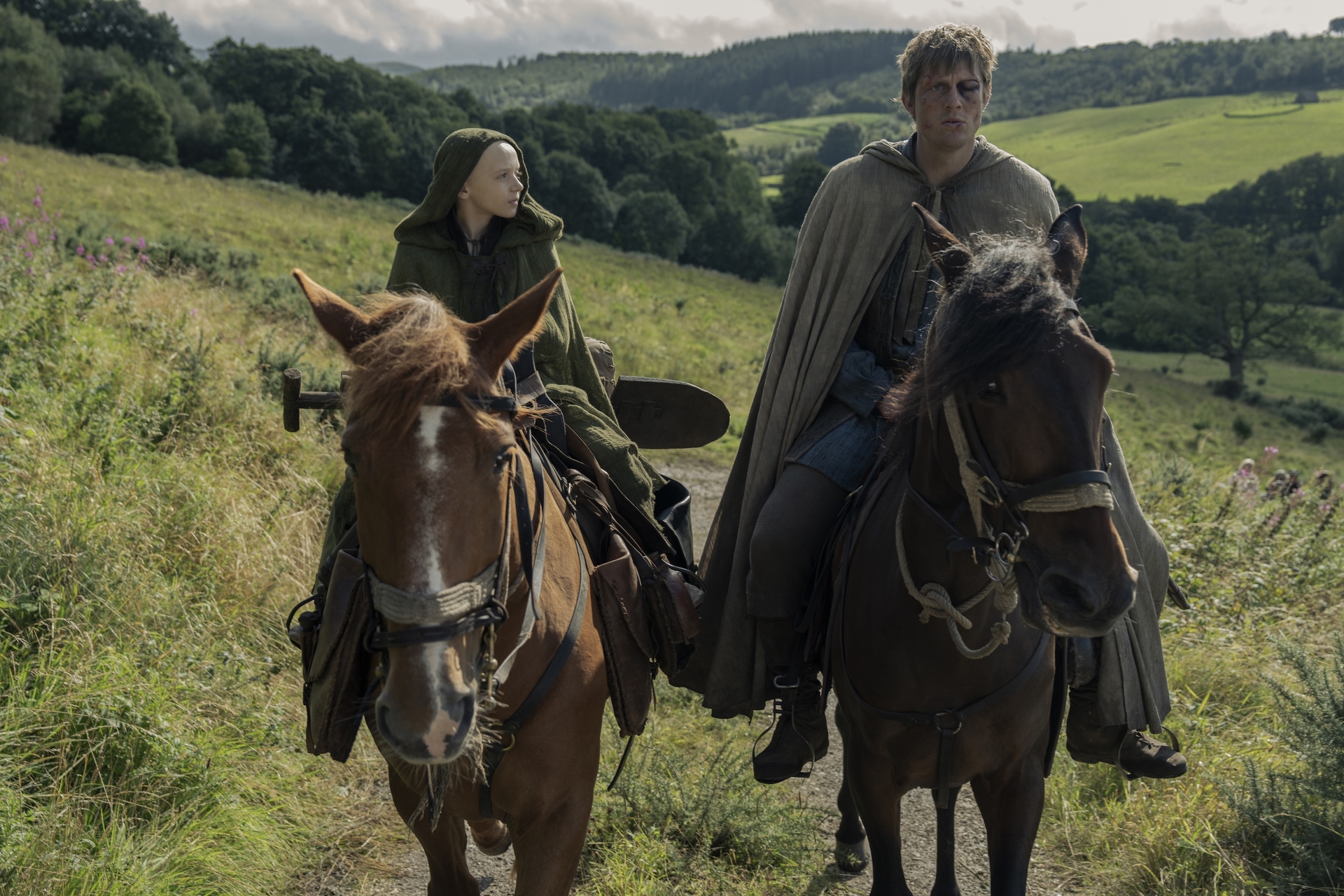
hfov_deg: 49.6
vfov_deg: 34.2
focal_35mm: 39
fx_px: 1456
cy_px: 448
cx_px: 672
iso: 250
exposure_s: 1/640
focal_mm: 39
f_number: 4
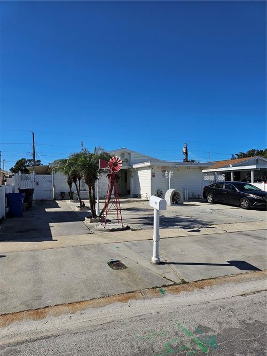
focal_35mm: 23
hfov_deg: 58.9
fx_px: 237
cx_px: 134
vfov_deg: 73.9
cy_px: 178
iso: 10
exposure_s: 1/1533
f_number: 1.7
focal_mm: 6.3
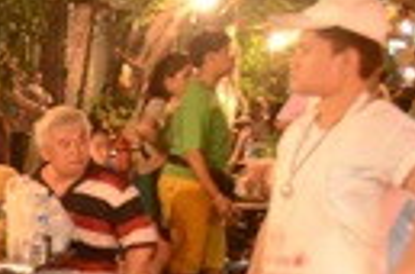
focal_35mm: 140
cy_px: 401
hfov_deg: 12.3
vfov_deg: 9.5
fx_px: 1608
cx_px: -518
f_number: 3.5
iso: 4000
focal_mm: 20
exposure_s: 1/80
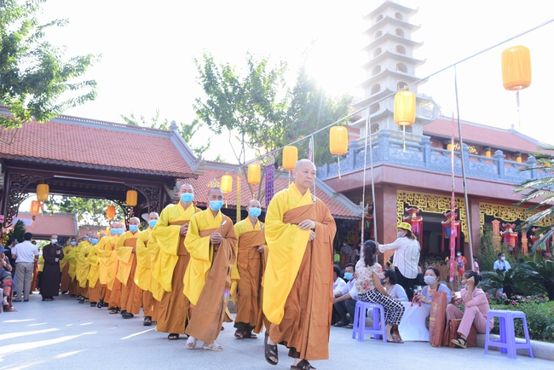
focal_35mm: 34
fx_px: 523
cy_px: 185
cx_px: 277
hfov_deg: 55.8
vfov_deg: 38.9
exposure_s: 1/125
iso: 250
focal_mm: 34
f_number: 5.6
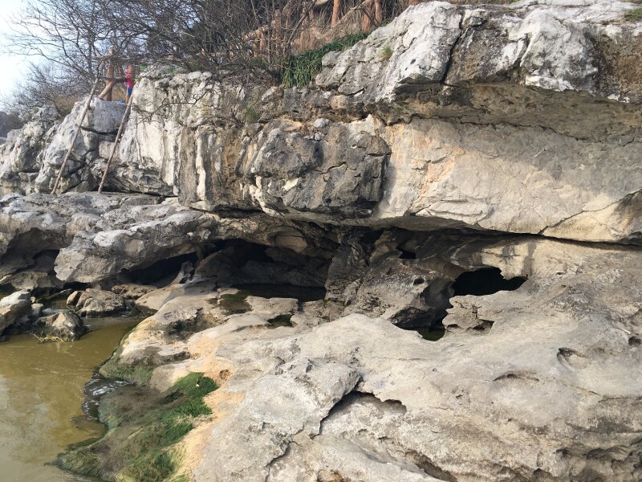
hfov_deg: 61.7
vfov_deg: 48.2
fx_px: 538
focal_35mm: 29
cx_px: 321
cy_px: 241
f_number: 2.2
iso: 25
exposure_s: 1/392
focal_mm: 4.15
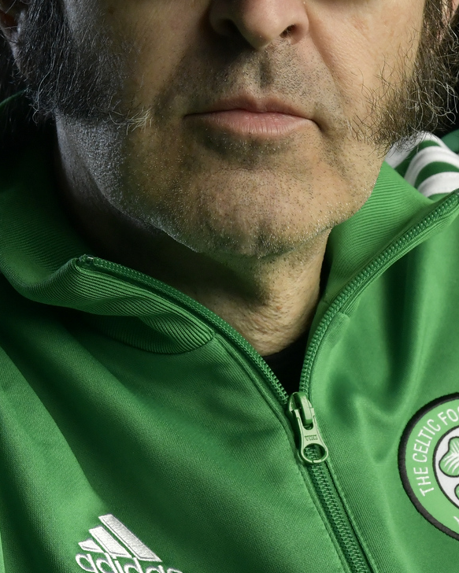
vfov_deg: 3.2
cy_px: 47
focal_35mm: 596
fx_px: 10114
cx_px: 255
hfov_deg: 2.6
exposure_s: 1/320
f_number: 7.1
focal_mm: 185
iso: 1600
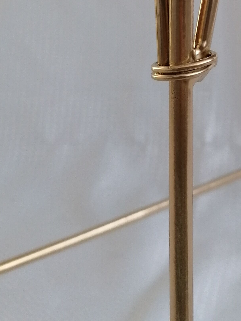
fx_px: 622
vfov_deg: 26.0
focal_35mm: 67
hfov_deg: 21.1
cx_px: 244
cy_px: -62
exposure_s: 1/33.3
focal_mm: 4.75
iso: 200
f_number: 1.8
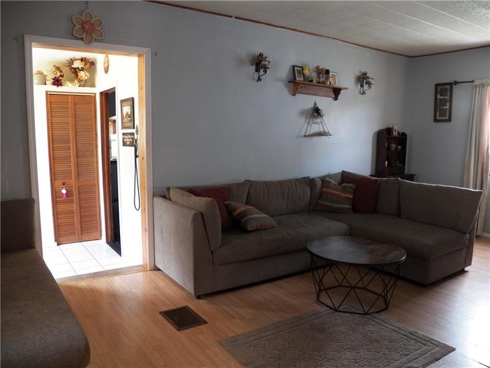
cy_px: 184
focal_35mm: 28
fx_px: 396
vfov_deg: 49.7
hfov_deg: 63.4
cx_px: 245
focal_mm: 4.9
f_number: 2.8
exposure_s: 1/13
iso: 125
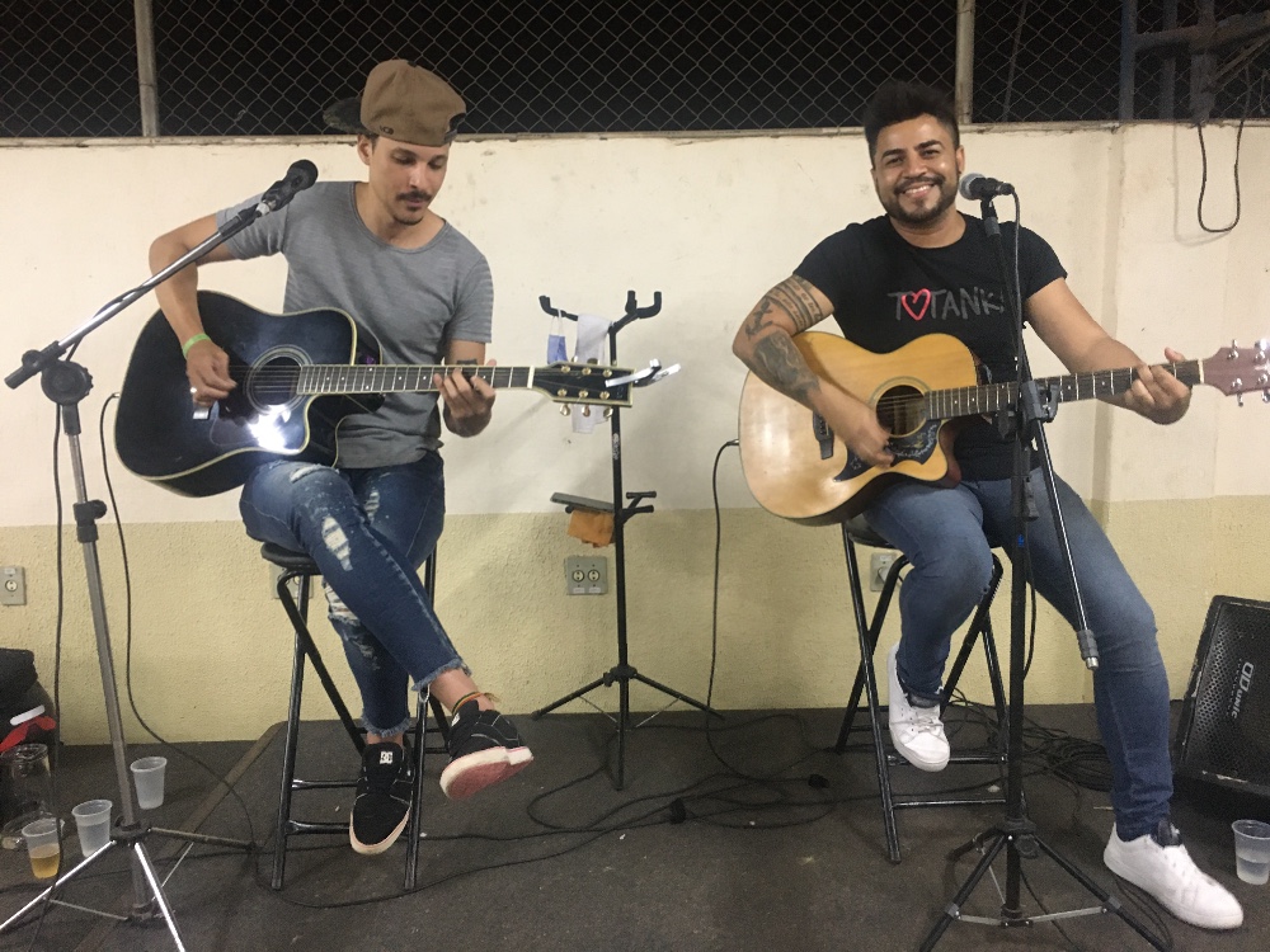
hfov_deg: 61.7
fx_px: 1064
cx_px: 635
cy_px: 476
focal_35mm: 29
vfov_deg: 48.2
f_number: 2.2
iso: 200
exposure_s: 1/15
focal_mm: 4.15
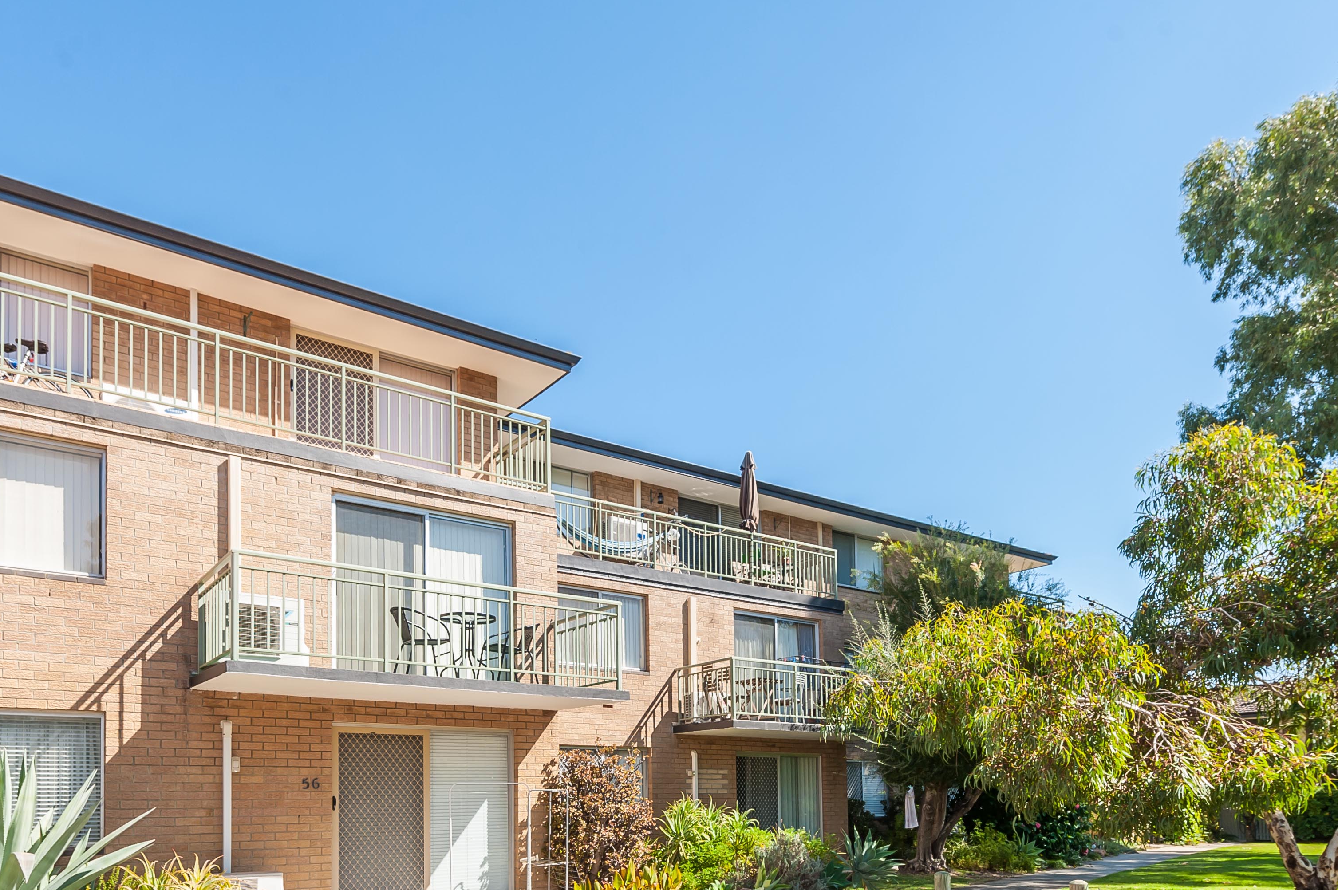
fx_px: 891
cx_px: 621
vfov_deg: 51.7
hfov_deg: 73.7
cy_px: 620
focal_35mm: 24
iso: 320
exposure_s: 1/250
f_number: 8
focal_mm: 17
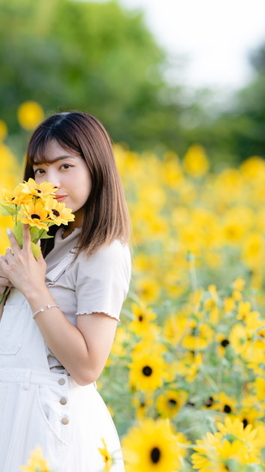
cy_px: 189
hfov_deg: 4.4
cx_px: 56
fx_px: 3476
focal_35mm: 278
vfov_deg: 7.8
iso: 100
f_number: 2.2
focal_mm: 135
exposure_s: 1/1250
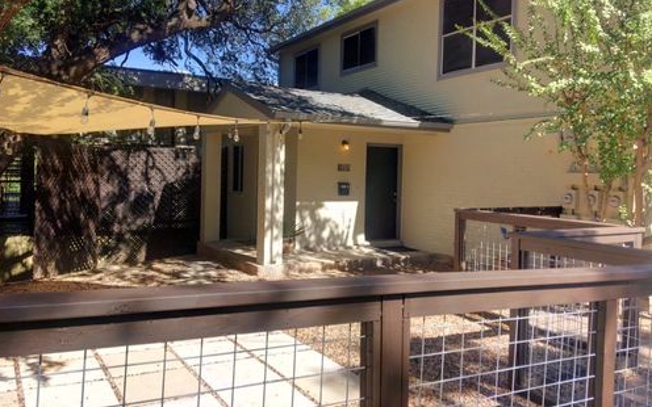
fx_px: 551
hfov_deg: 61.2
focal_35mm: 31
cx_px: 325
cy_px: 181
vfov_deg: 40.5
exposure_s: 1/693
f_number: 2.2
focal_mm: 4.15
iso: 25
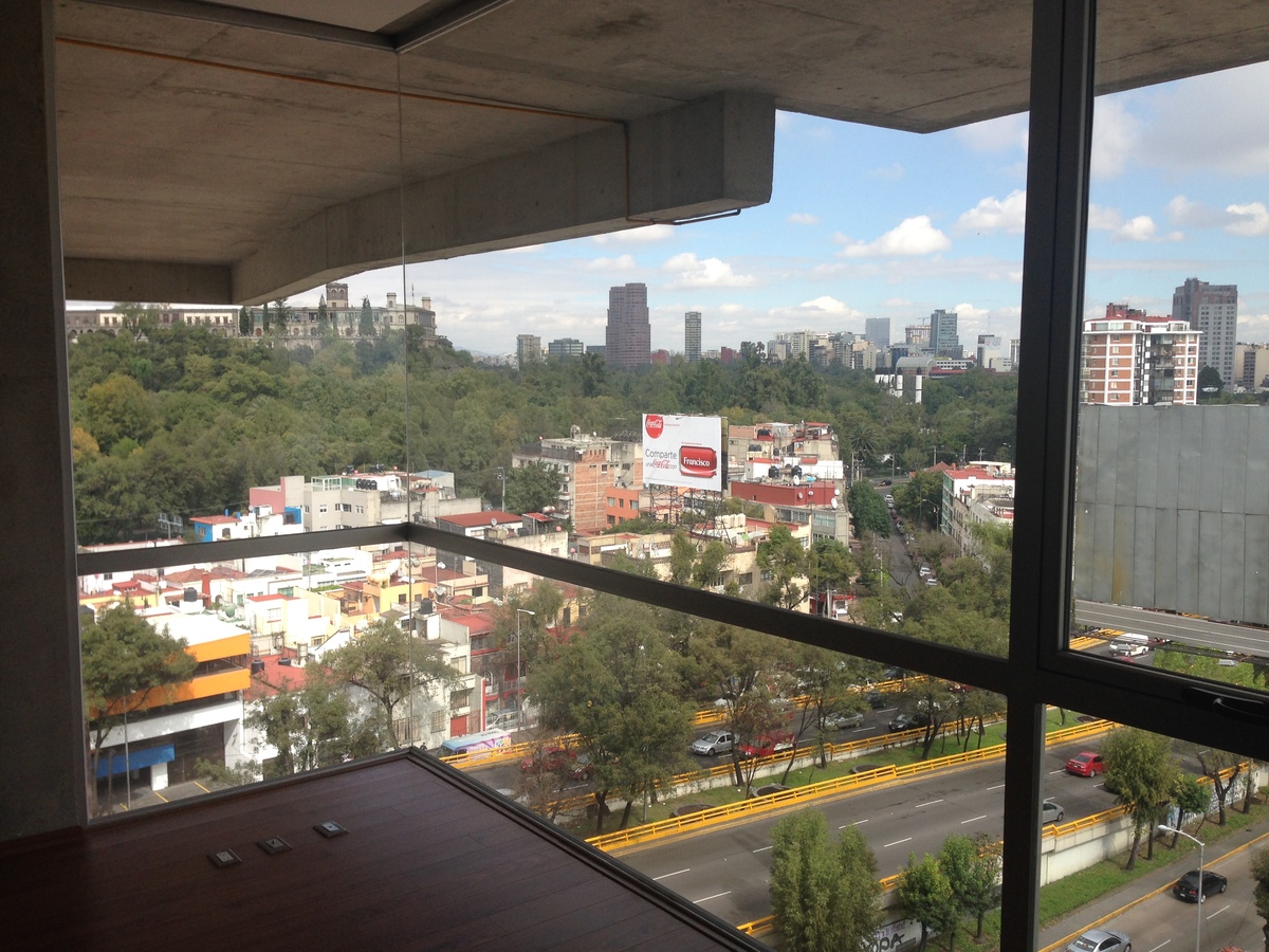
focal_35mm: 33
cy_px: 476
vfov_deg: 42.9
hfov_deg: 55.4
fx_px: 1210
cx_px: 634
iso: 50
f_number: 2.4
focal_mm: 4.12
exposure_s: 1/786
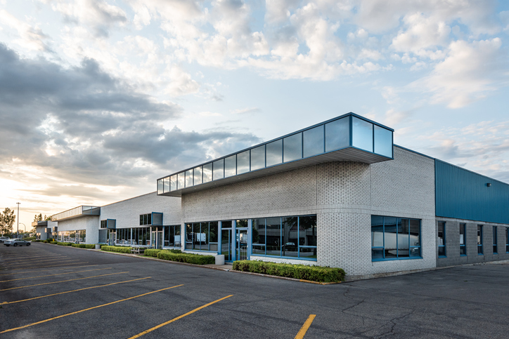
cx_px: 254
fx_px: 311
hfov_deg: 78.6
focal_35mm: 22
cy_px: 170
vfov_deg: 57.2
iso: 400
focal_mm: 22
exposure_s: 1/250
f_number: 8
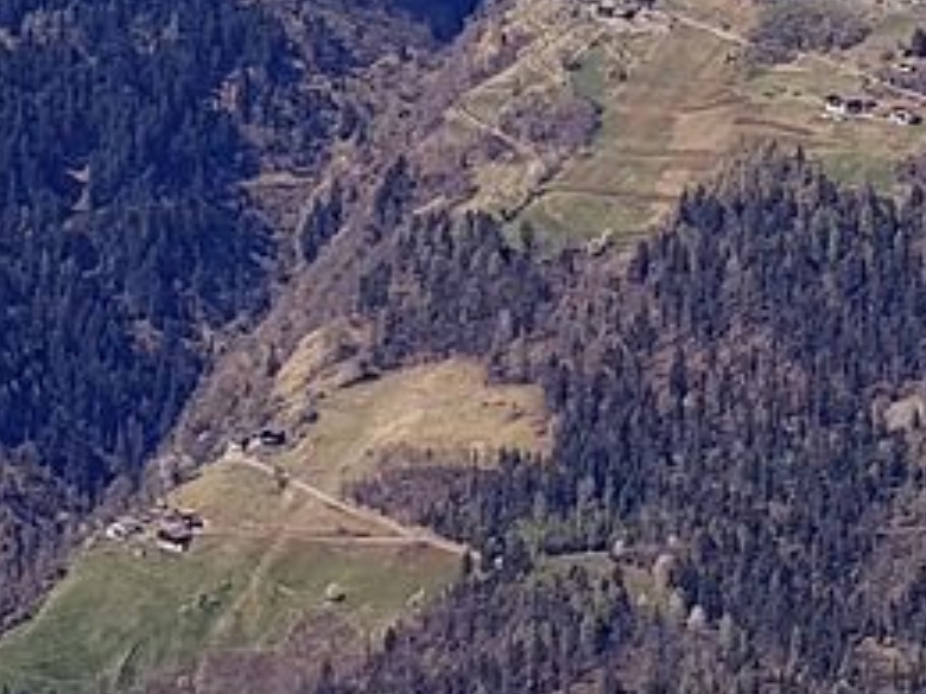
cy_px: -189
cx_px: 1115
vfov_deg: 9.1
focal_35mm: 160
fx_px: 4280
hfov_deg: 12.1
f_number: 1.7
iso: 50
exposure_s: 1/2312
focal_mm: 4.2
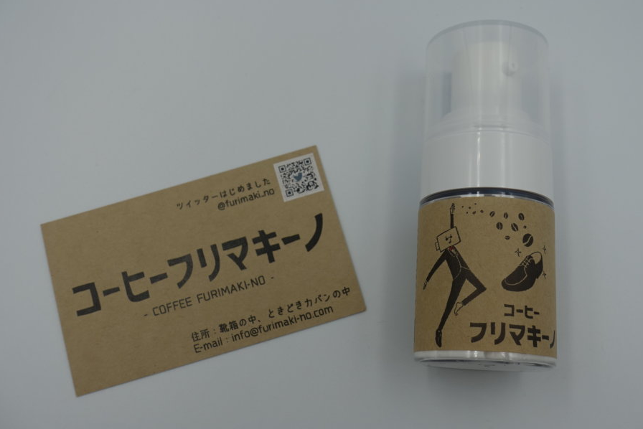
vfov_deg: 31.2
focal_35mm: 43
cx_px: 329
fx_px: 768
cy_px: 206
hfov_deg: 45.4
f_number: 5.6
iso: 125
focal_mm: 15.1
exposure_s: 1/160
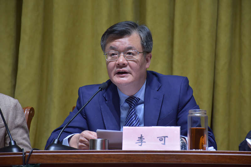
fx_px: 1213
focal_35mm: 174
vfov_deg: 7.9
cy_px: 84
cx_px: 126
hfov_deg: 11.8
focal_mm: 116
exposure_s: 1/100
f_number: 5.6
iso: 800
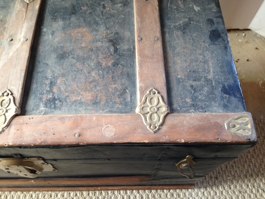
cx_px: 132
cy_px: 100
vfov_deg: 42.9
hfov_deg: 55.4
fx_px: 253
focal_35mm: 33
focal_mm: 4.12
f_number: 2.4
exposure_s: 1/20
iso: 64
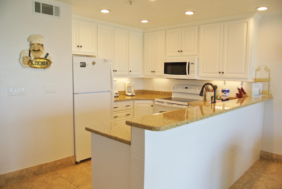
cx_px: 141
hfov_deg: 67.3
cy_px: 94
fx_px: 212
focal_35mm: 27
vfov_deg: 48.0
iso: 110
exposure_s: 1/60
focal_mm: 10
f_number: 3.5
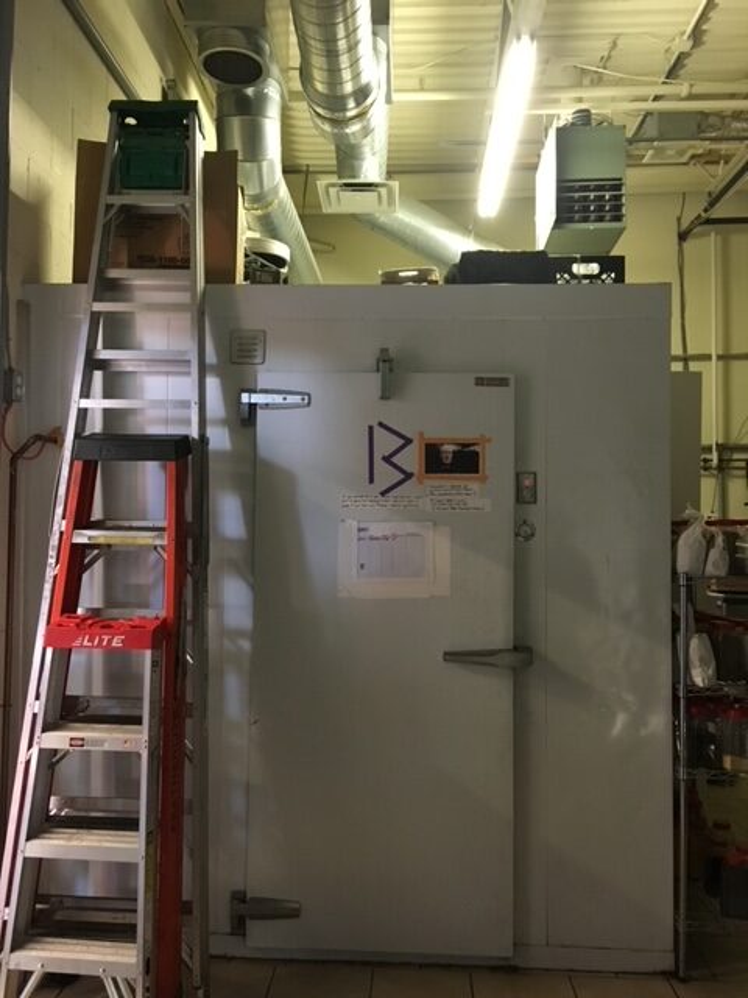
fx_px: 836
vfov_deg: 61.7
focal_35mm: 29
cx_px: 374
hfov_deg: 48.2
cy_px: 499
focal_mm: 4.15
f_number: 2.2
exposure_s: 1/15
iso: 200
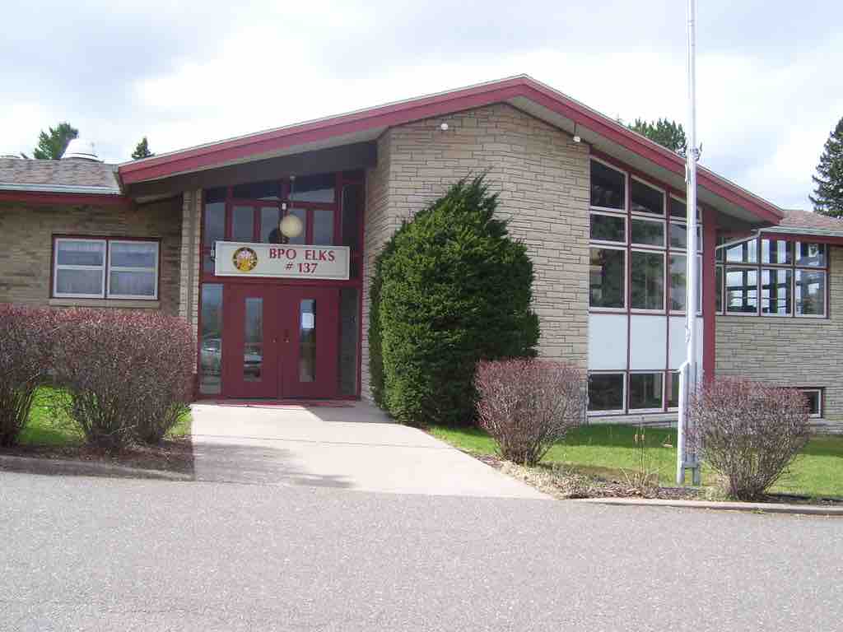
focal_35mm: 36
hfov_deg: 51.4
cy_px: 316
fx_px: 877
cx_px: 422
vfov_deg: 39.7
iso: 80
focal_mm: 6
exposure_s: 1/350
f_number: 4.8
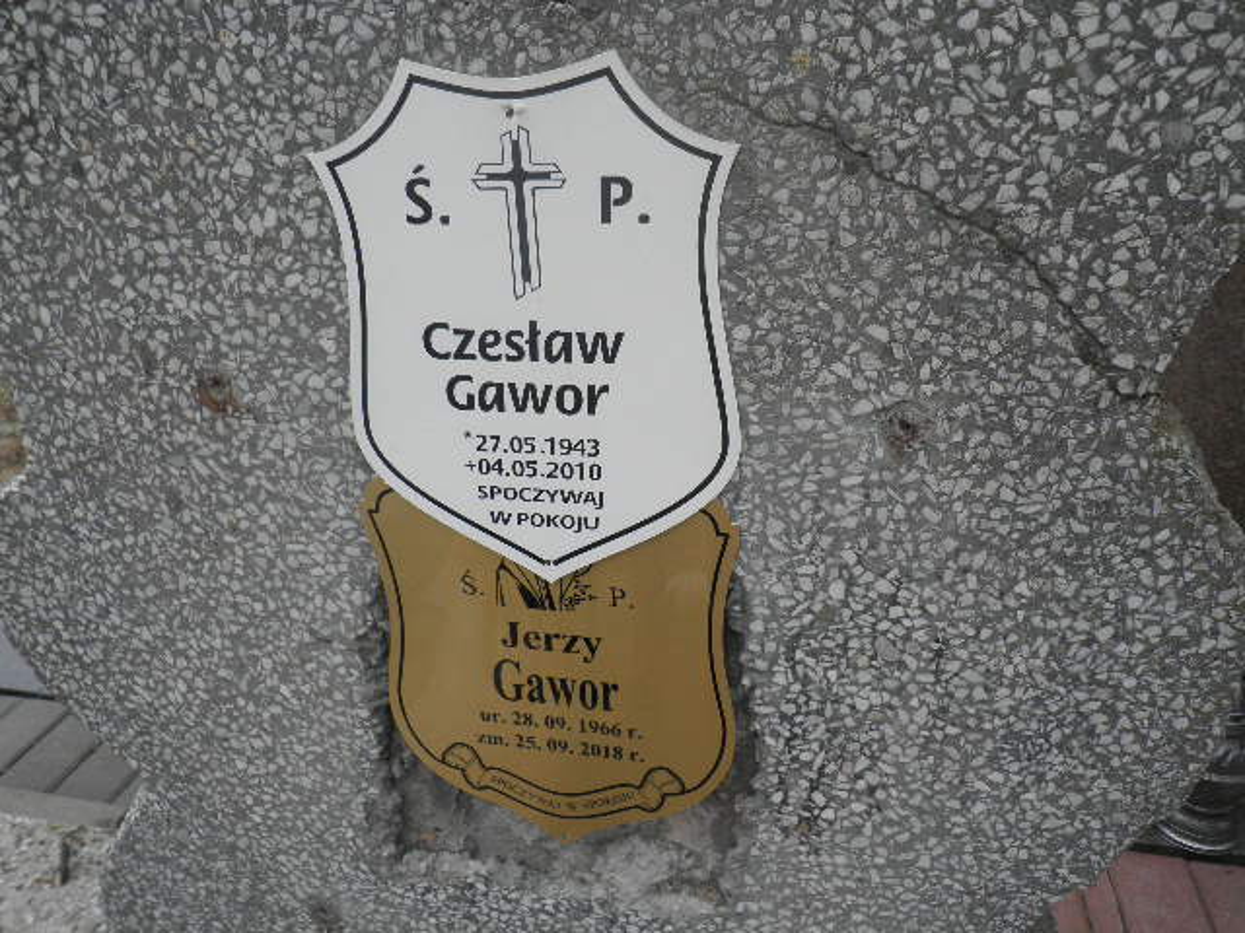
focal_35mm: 27
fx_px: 971
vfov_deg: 51.4
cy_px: 466
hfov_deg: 65.3
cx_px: 622
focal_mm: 5
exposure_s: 1/80
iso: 64
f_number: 3.5
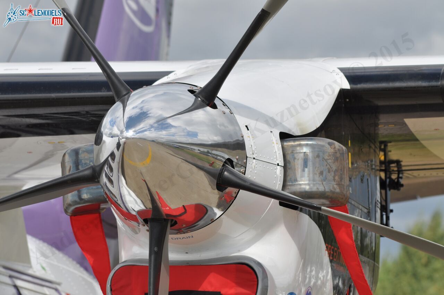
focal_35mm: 255
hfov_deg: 8.1
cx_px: 222
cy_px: 148
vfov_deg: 5.4
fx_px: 3141
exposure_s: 1/640
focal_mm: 170
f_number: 8
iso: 200
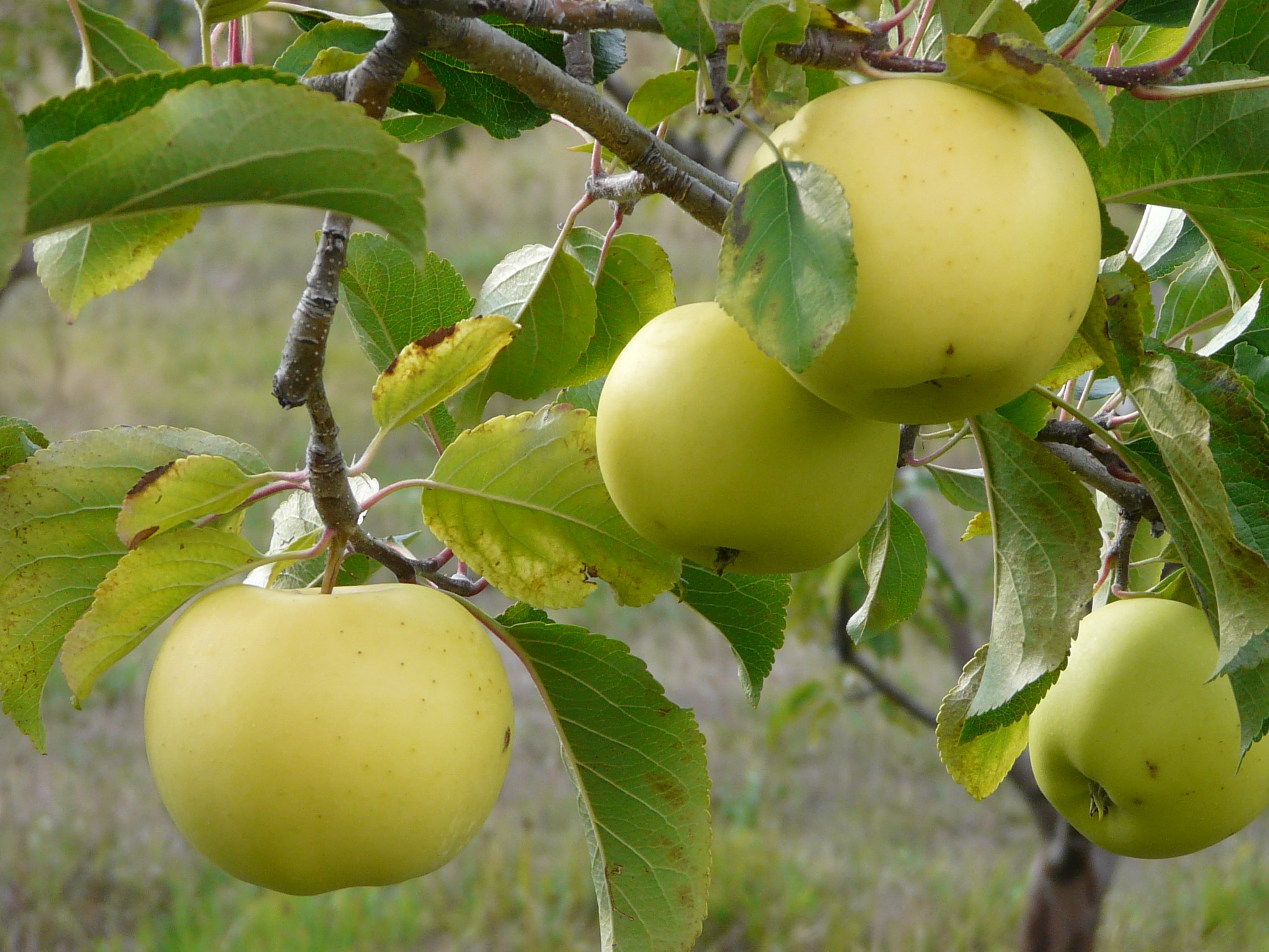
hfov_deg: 13.2
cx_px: 634
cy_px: 476
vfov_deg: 9.9
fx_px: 5499
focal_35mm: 150
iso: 100
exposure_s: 1/200
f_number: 4
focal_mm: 15.4
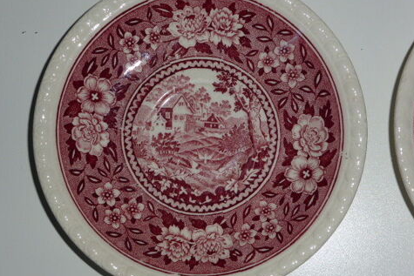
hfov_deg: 24.5
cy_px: 145
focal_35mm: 83
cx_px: 207
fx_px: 955
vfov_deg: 16.5
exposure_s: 1/60
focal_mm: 13.3
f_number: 5
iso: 100
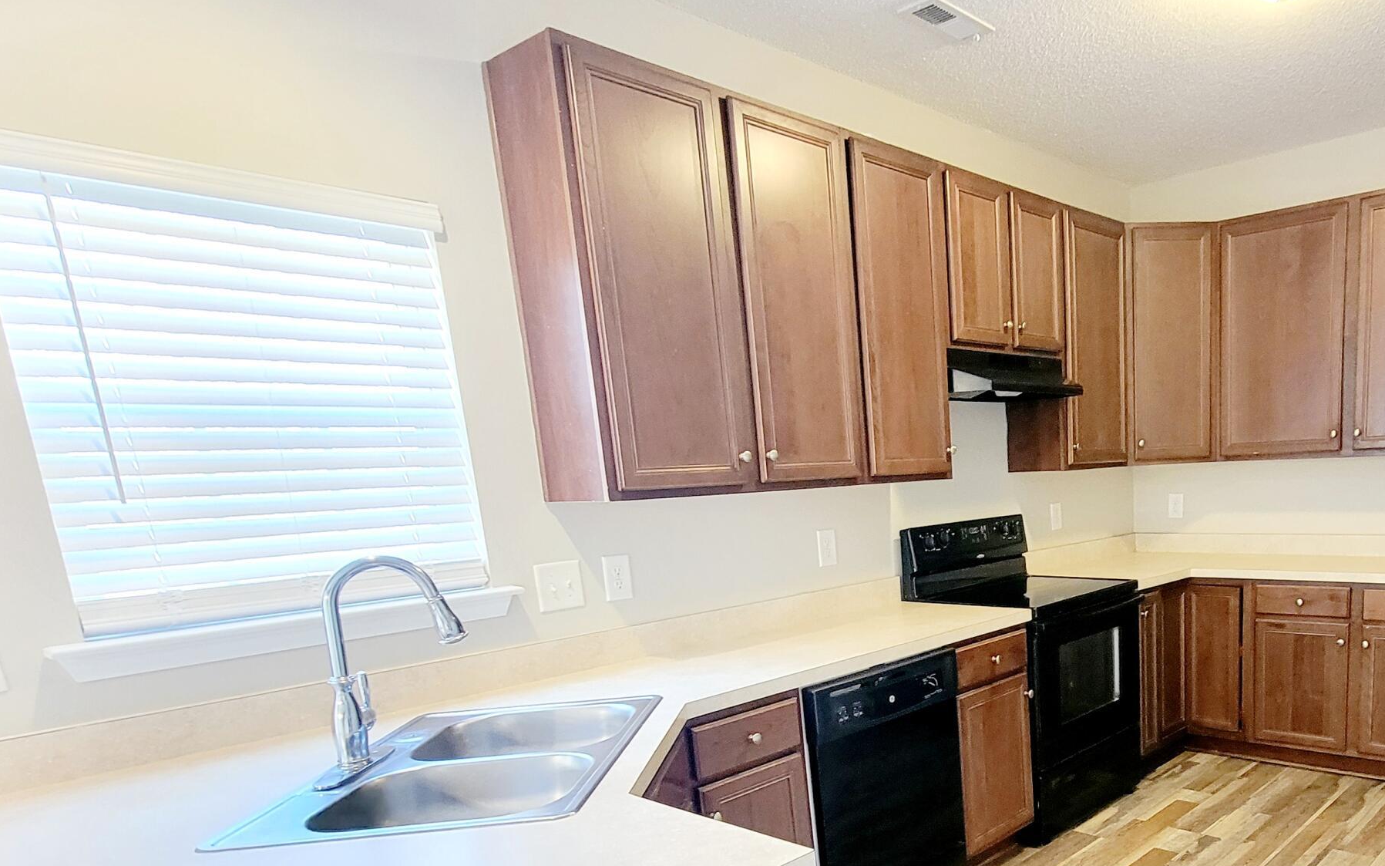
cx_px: 1006
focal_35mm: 23
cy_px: 666
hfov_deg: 72.8
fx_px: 868
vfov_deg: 50.4
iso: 640
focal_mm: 2.2
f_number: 2.2
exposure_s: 1/30
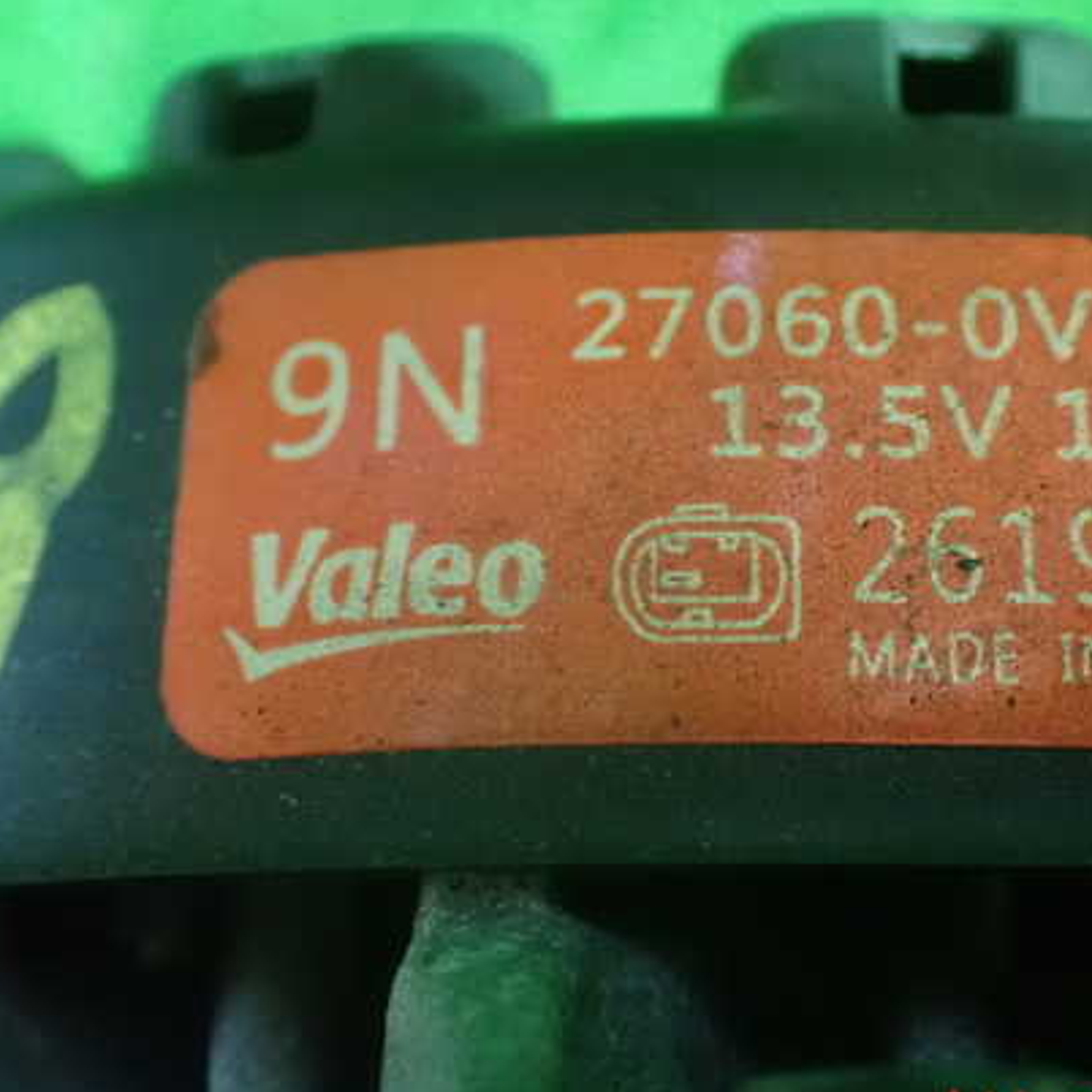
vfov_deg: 29.6
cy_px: 541
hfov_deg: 29.3
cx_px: 747
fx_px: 2070
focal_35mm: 58
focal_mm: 7.84
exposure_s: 1/15
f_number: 2.9
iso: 1600
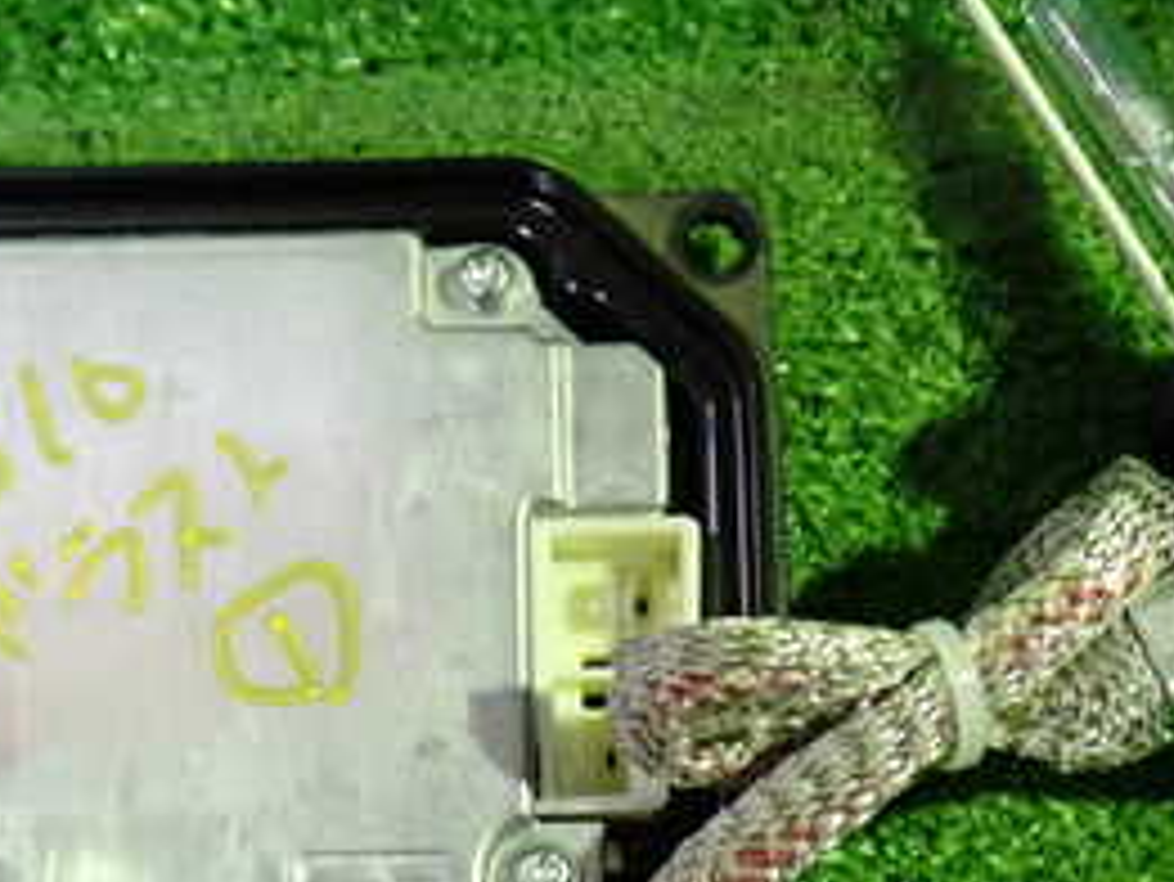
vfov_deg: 21.1
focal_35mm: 69
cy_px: 675
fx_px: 2341
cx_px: 558
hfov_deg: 28.1
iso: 500
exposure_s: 1/30
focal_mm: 5.4
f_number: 2.3
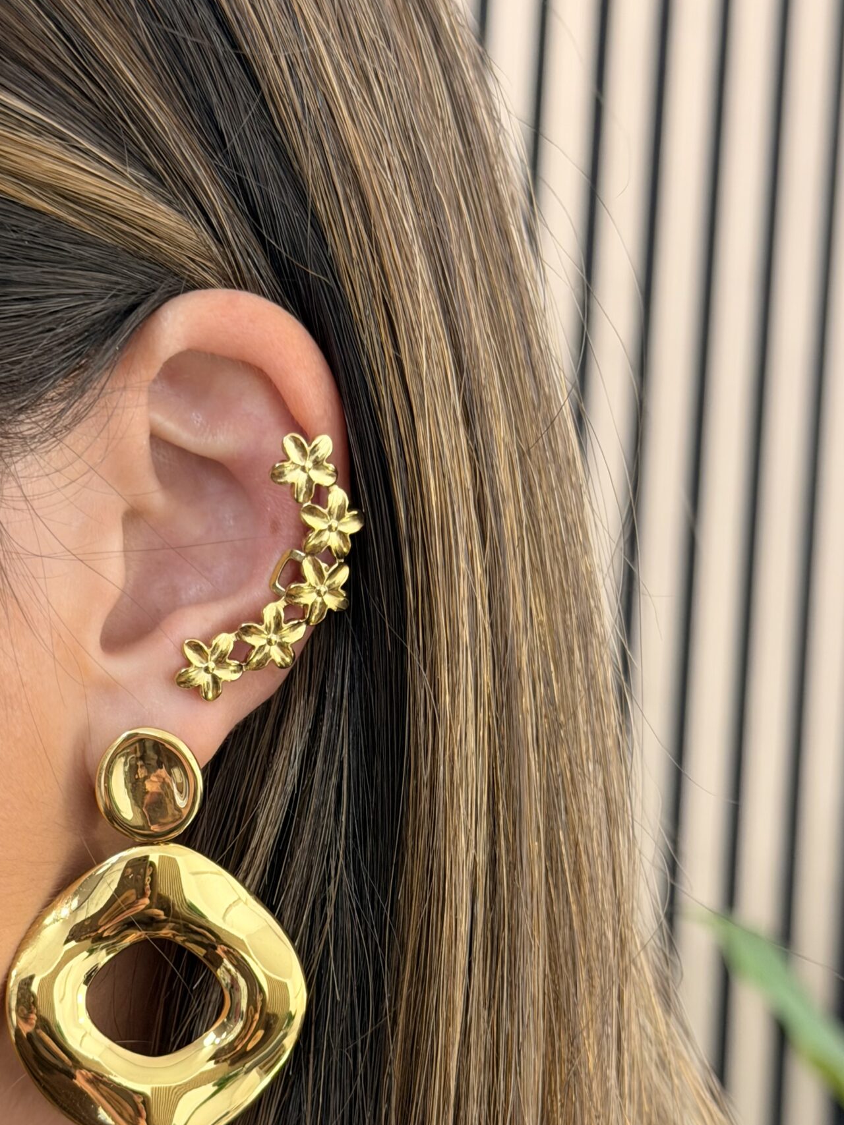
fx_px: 2341
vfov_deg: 26.9
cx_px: 338
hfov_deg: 20.4
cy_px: 713
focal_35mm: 72
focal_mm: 6.76
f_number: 1.78
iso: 50
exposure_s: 1/50
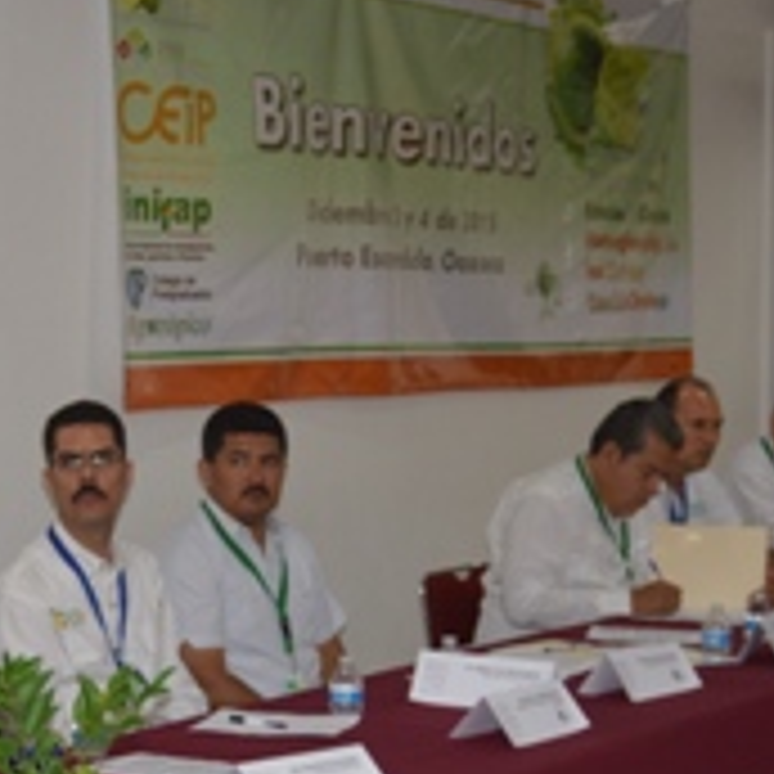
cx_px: 126
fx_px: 2353
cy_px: 490
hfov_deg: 18.5
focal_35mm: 93
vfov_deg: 18.6
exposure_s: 1/60
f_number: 3.3
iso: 500
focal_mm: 28
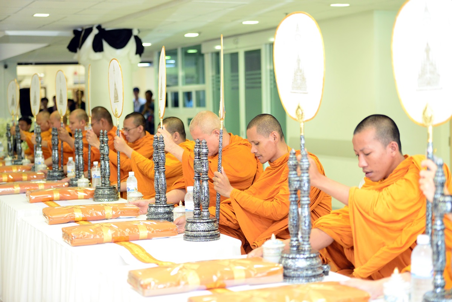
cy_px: 151
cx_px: 226
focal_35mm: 70
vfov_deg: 19.5
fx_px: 879
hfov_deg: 28.8
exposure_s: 1/160
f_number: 2.8
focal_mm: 70
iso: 2500
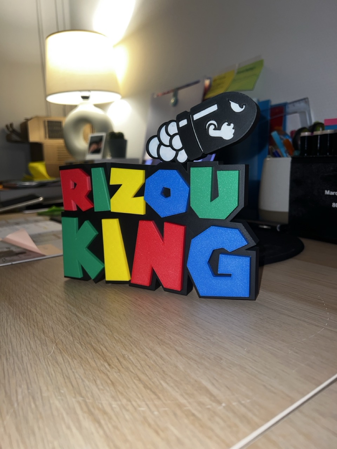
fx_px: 337
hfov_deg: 53.1
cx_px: 168
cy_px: 224
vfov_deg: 67.3
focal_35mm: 26
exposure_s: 1/50
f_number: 1.5
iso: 40
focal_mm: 5.7
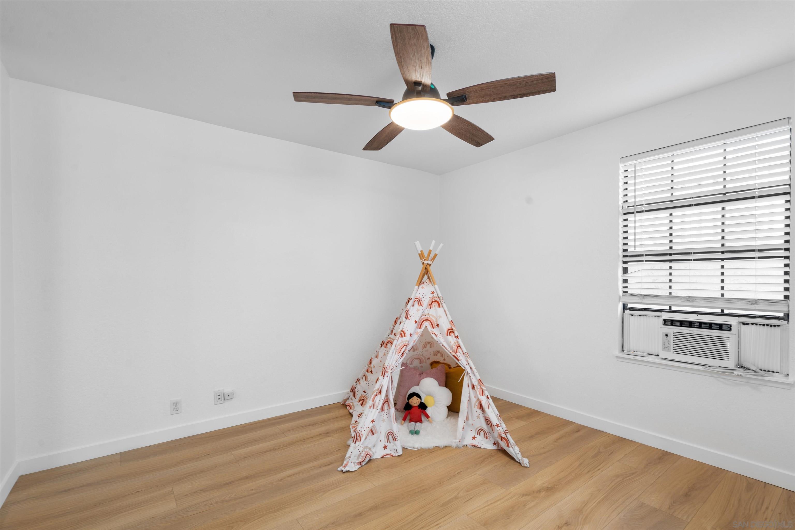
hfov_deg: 96.7
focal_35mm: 16
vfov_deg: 73.7
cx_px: 398
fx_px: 353
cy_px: 265
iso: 100
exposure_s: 1/1.67
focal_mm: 16
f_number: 9
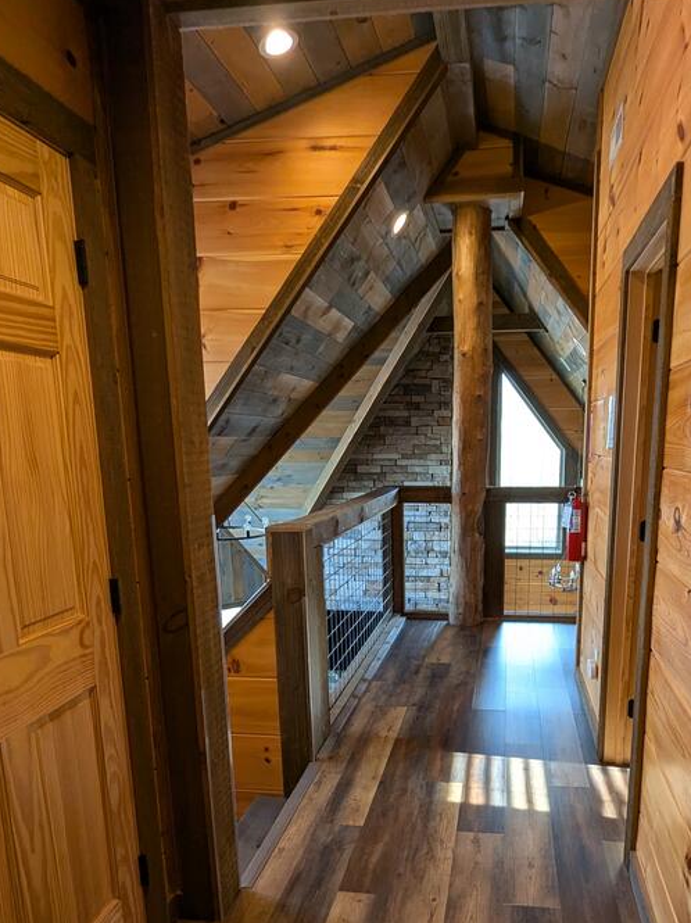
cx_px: 412
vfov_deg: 65.9
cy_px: 598
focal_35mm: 26
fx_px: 693
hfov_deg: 52.7
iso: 101
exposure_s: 1/60
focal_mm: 2.35
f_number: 2.2
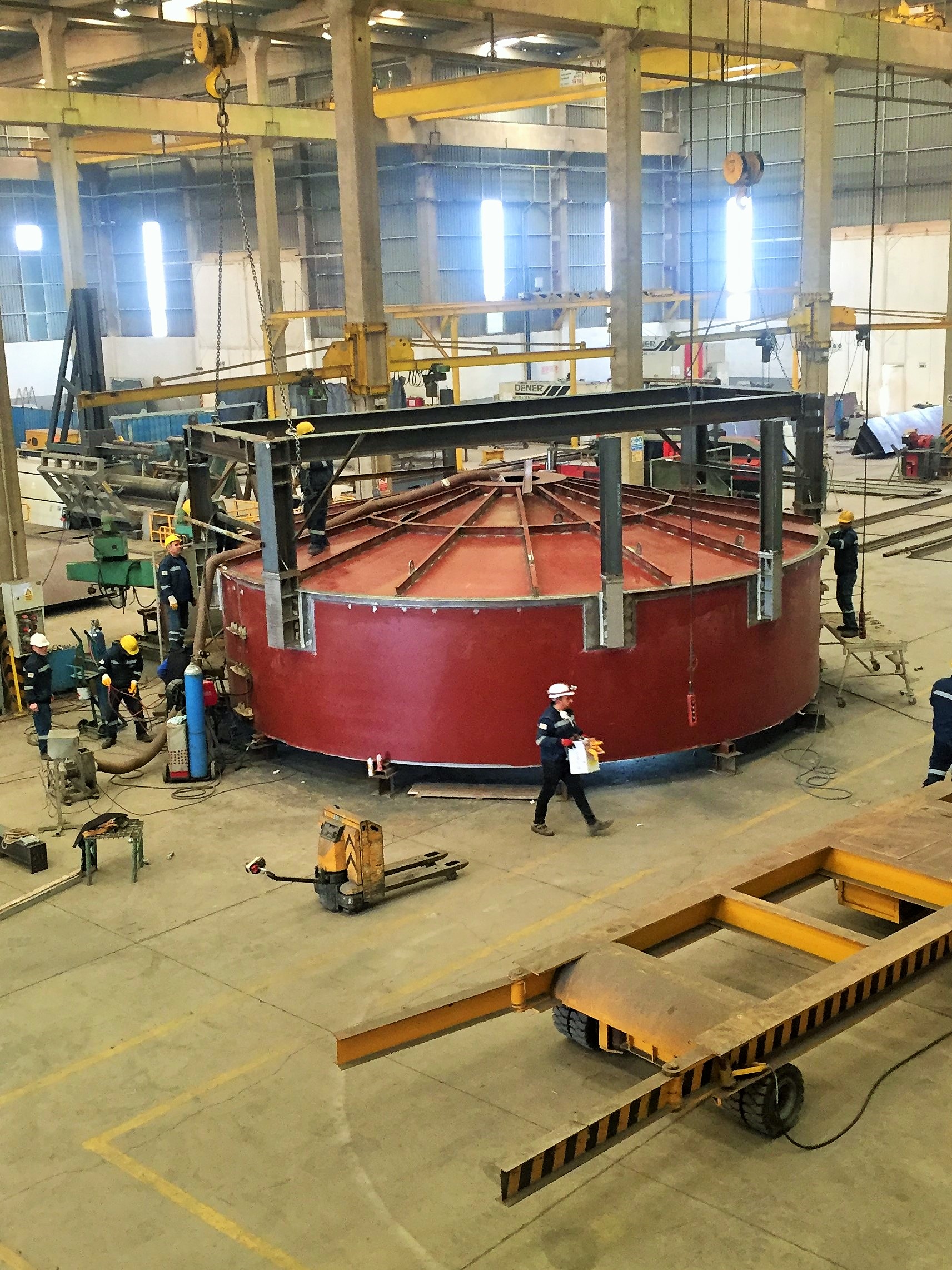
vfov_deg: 61.7
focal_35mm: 29
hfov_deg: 48.2
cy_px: 635
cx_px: 476
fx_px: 1064
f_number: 2.2
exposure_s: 1/33
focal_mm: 4.15
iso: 160
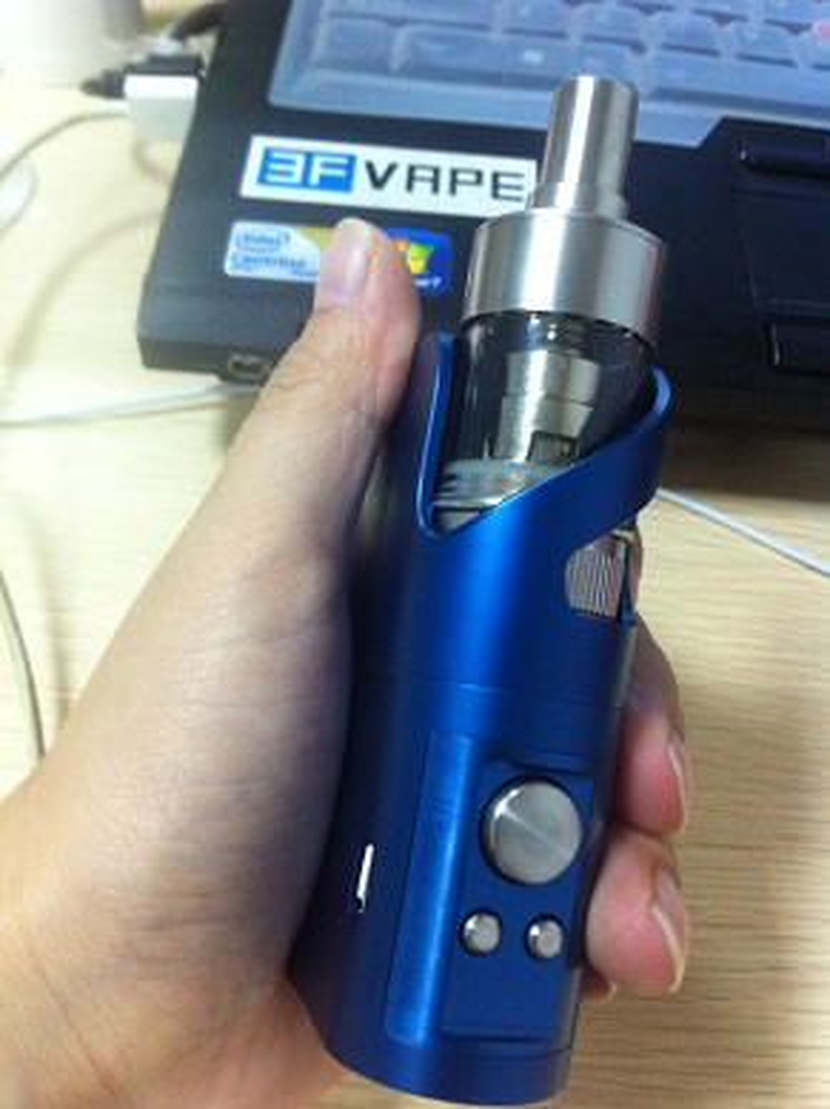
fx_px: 1121
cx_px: 415
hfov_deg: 40.6
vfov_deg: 52.7
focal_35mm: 35
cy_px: 554
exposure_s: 1/15
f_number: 2.8
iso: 250
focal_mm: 3.85
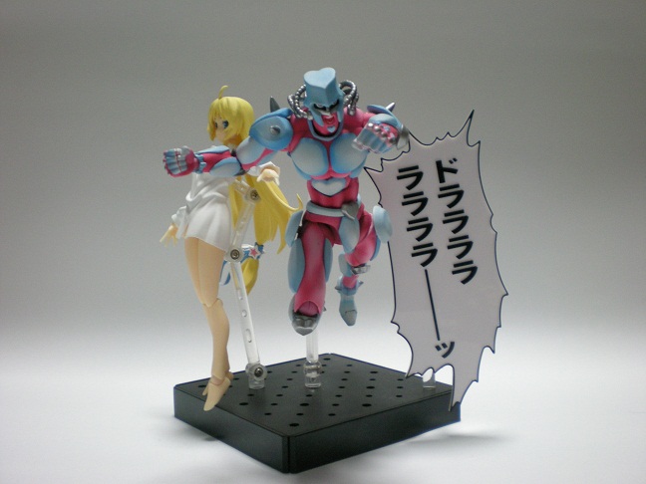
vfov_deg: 37.7
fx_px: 709
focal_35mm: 38
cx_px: 323
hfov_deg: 49.0
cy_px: 242
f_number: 3.1
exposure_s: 1/7.9
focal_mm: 6.3
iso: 238
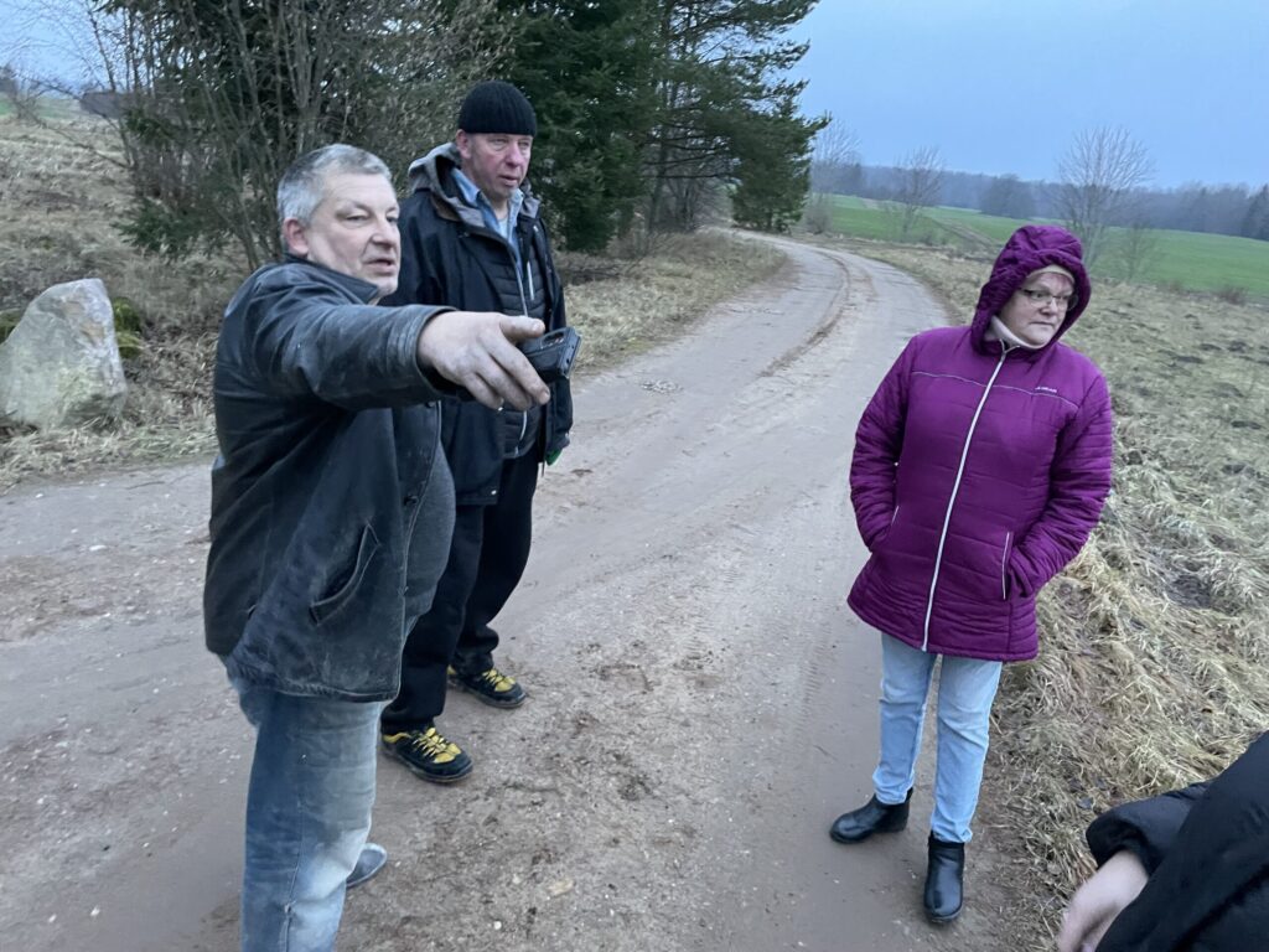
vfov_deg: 53.1
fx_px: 953
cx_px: 634
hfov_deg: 67.3
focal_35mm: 26
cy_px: 476
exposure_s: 1/36
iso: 640
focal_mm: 4.2
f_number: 1.6
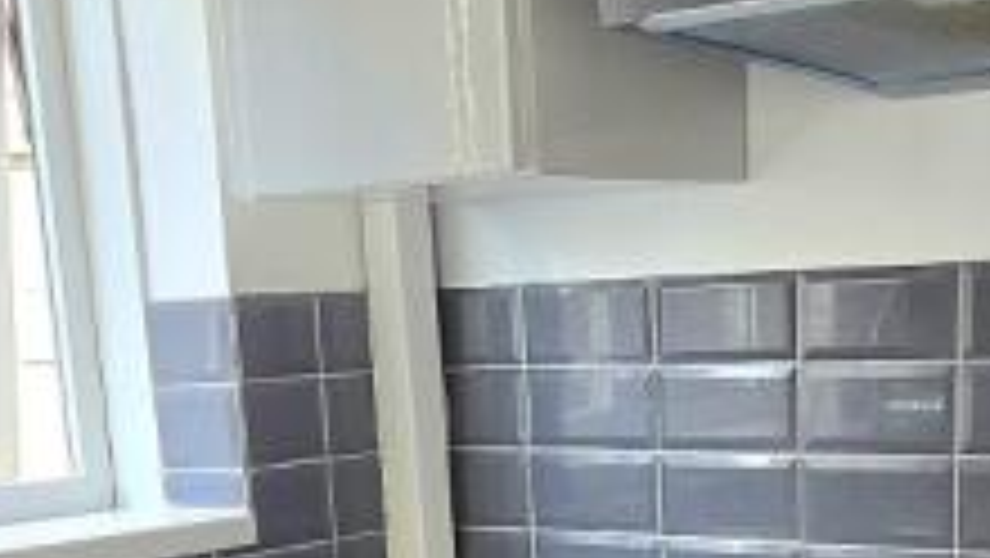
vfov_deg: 16.5
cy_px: 864
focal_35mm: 66
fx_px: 1733
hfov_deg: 31.8
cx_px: 590
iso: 125
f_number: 2.2
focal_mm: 2.2
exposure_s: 1/60.2
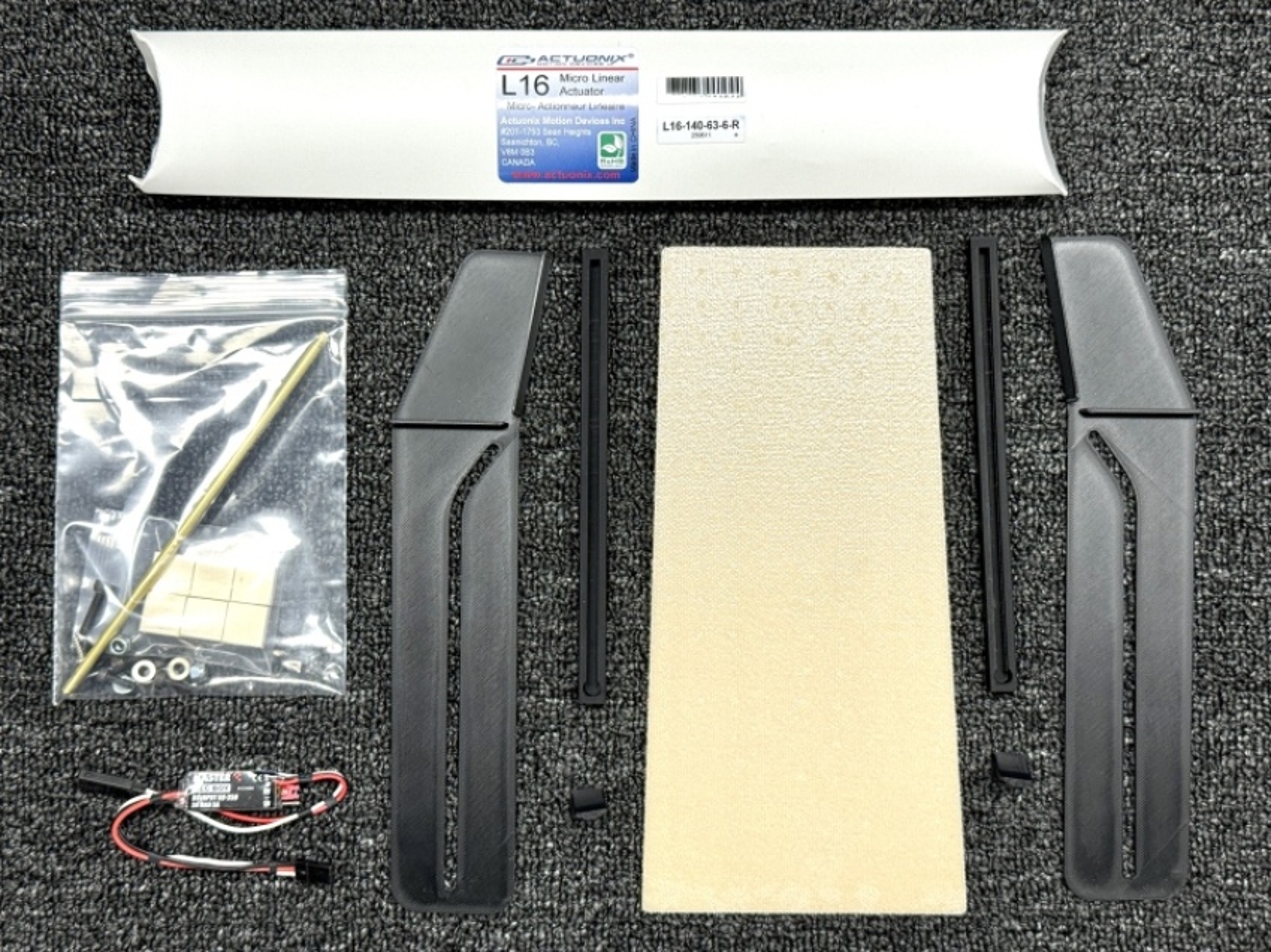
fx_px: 1762
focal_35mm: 48
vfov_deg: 30.3
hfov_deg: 39.7
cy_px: 476
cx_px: 636
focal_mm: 6.76
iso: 50
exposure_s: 1/121
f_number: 1.78
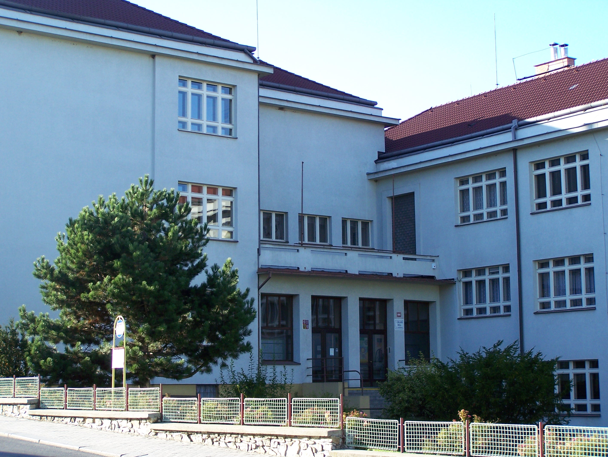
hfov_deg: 29.0
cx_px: 304
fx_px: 1178
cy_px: 228
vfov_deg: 22.0
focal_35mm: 67
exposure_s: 1/250
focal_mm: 11.1
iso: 80
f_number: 3.2
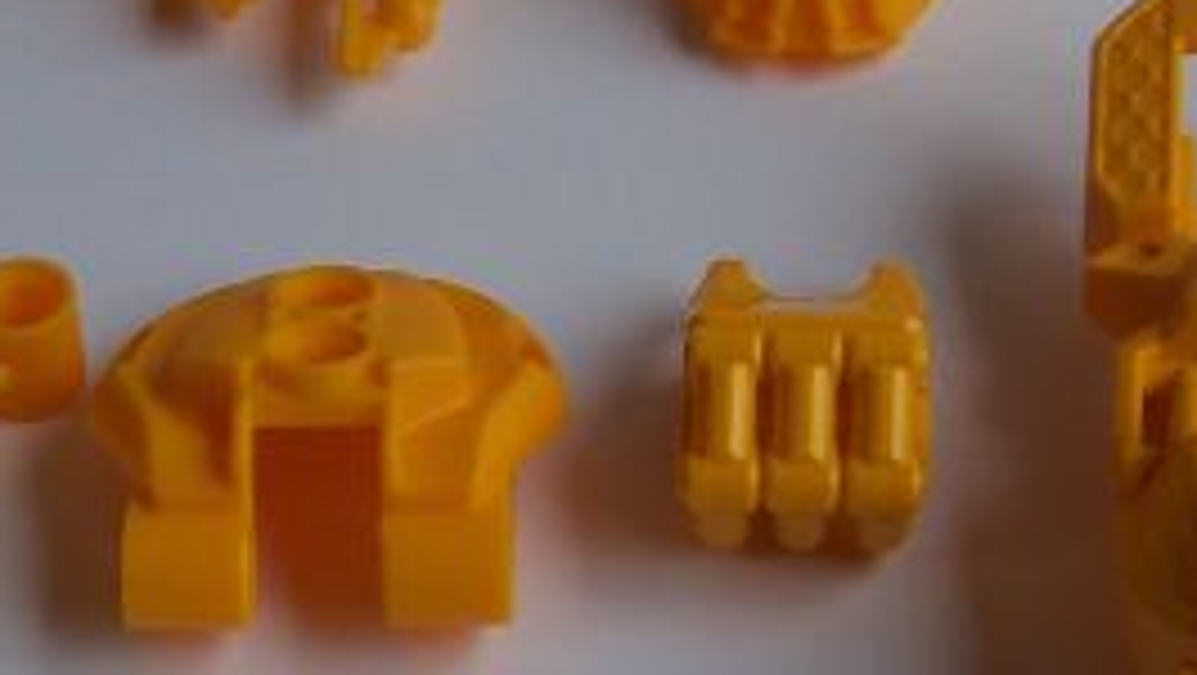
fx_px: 4573
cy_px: 171
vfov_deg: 8.4
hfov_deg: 14.9
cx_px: 670
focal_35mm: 144
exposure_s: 1/640
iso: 66
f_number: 3.2
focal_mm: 9.36
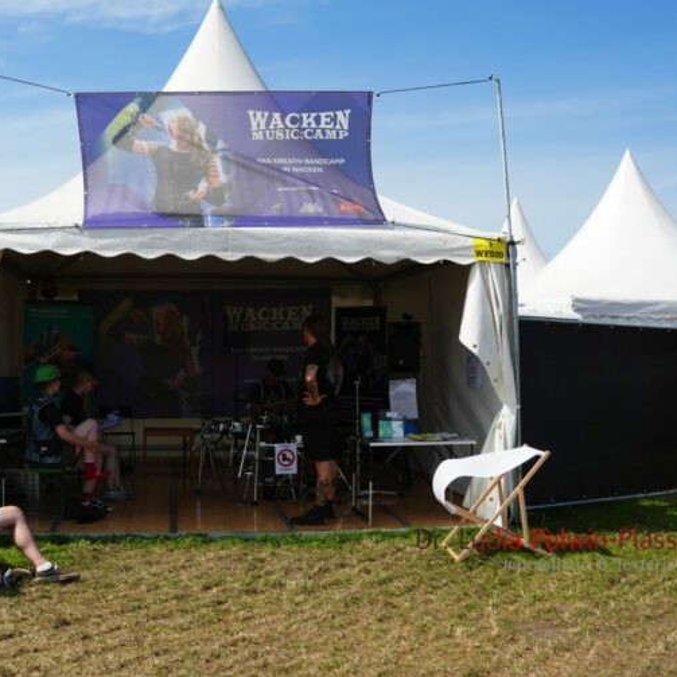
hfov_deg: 46.8
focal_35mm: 35
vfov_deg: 47.2
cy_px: 334
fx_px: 774
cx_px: 254
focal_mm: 18
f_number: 10
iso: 100
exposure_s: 1/160
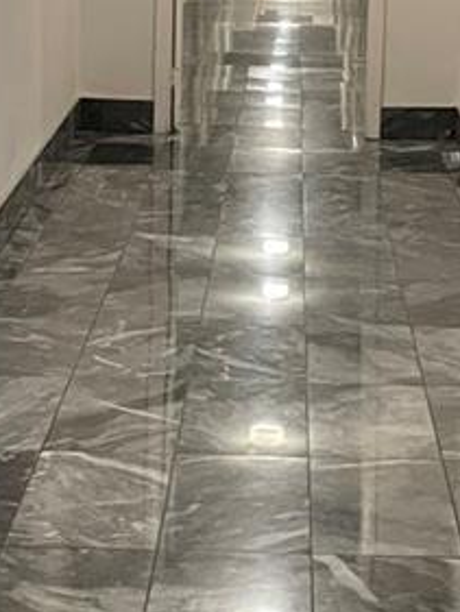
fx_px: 1965
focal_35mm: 111
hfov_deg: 13.3
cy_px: 120
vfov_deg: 17.6
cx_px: 292
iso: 400
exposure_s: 1/40
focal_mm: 4.2
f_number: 1.6
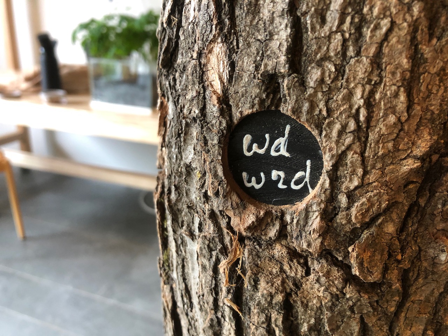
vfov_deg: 49.7
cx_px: 224
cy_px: 168
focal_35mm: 28
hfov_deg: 63.4
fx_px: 362
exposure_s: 1/25
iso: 40
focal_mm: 4
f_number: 1.8
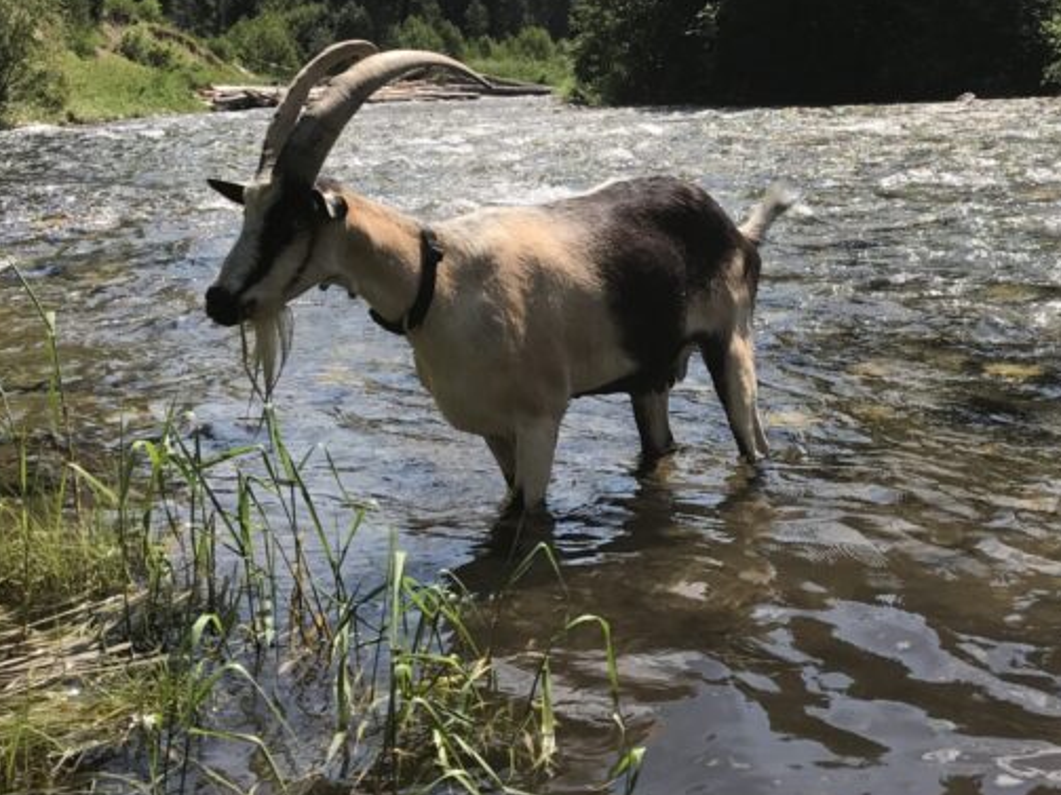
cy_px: 139
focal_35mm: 57
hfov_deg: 33.8
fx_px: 1747
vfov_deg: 25.1
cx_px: 567
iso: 20
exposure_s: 1/1916
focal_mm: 3.99
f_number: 1.8
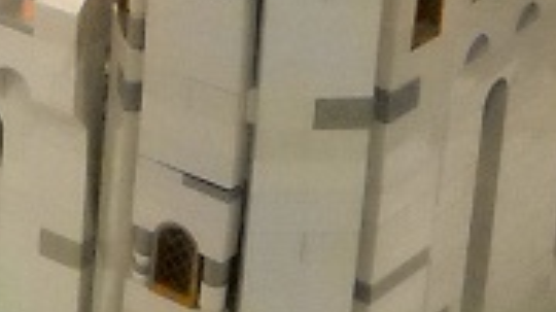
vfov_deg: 6.0
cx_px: -297
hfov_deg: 10.4
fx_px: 2932
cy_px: -278
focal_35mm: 199
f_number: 3.1
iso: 800
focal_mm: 6.72
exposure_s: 1/49
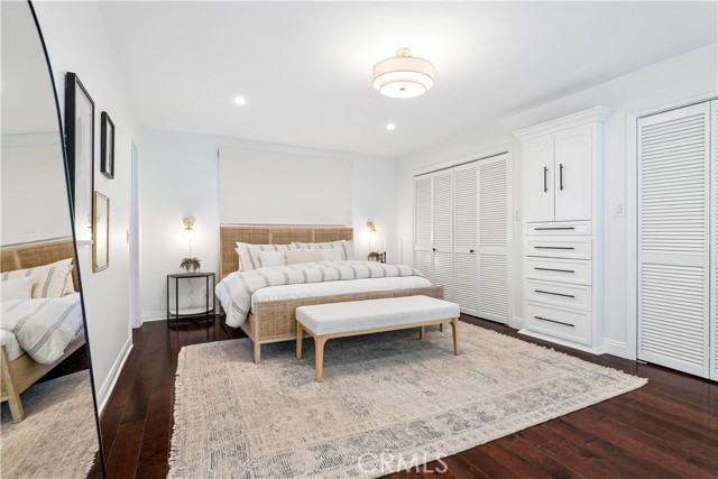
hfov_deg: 91.6
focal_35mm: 18
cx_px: 359
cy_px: 240
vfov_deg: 68.9
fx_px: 349
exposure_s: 1/5
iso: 250
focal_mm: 17.5
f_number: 9
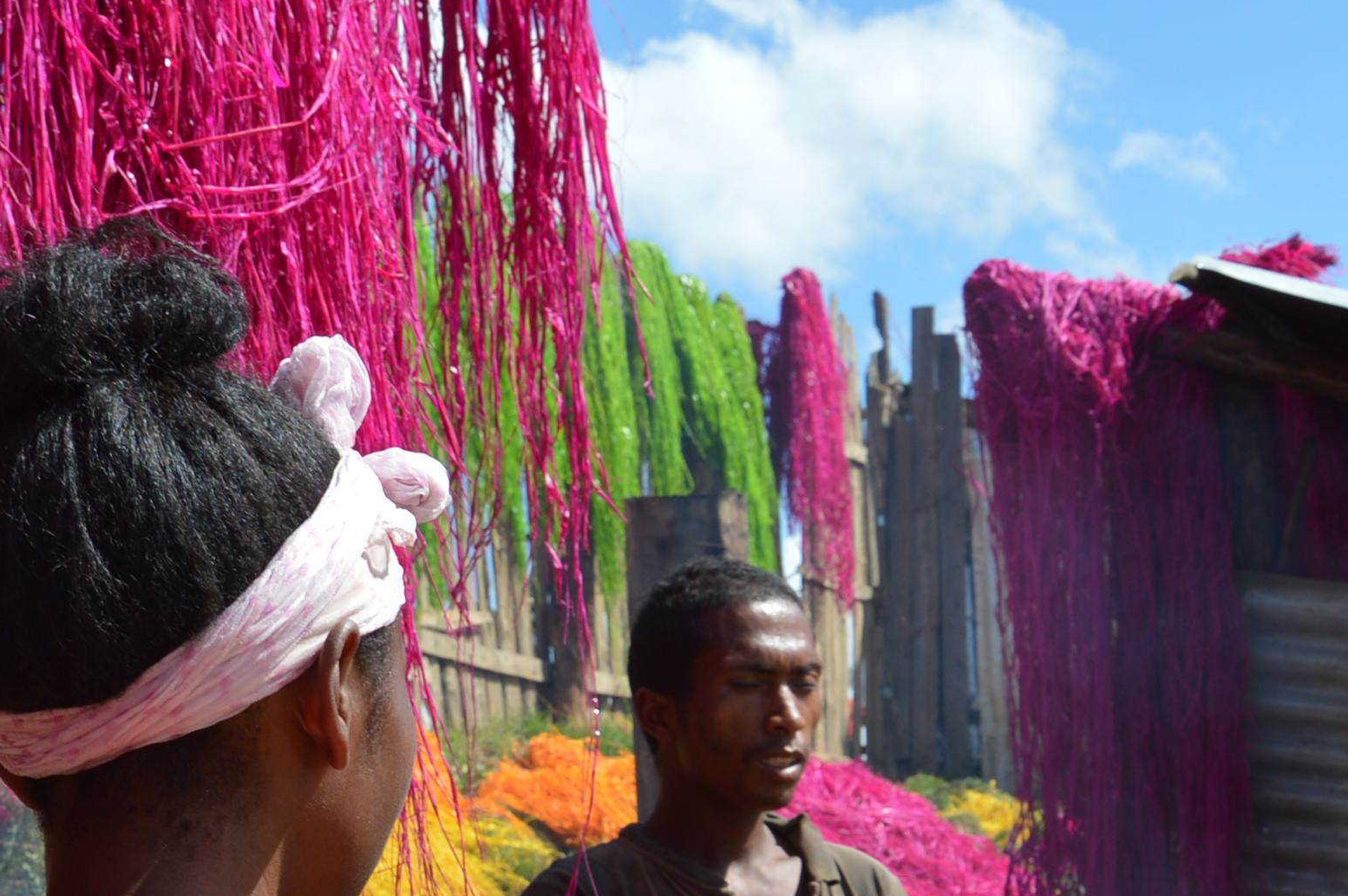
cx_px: 501
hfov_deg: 22.2
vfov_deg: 14.5
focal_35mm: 91
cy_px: 1069
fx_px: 3421
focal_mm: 21
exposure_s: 1/250
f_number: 7.1
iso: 100
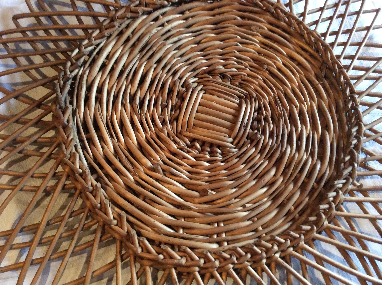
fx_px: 353
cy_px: 142
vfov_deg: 44.1
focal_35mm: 32
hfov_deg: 56.9
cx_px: 191
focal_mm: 3.3
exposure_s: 1/17
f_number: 2.4
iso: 250
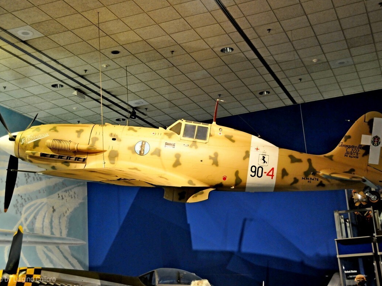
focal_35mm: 53
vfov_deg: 27.5
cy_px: 142
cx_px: 199
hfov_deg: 36.2
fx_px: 585
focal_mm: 32
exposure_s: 1/8
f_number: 4.2
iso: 1000
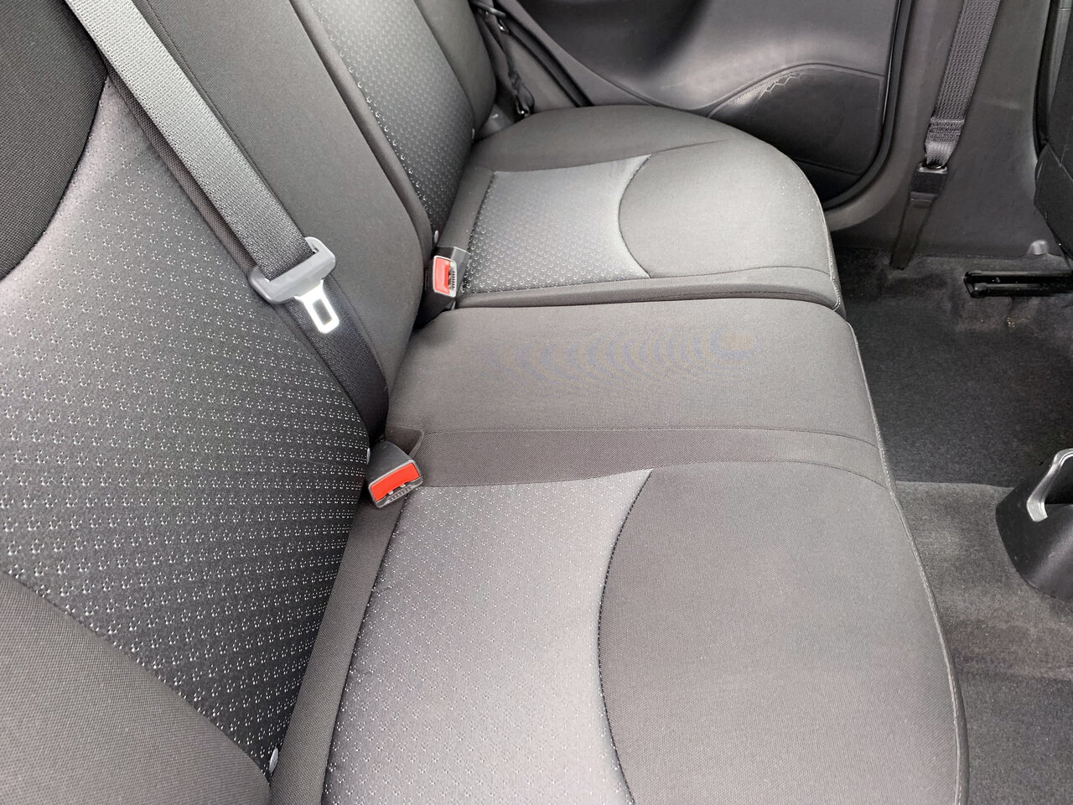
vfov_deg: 53.1
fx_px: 806
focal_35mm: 26
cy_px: 402
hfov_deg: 67.3
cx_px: 536
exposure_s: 1/60
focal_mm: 4.25
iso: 100
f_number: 1.8
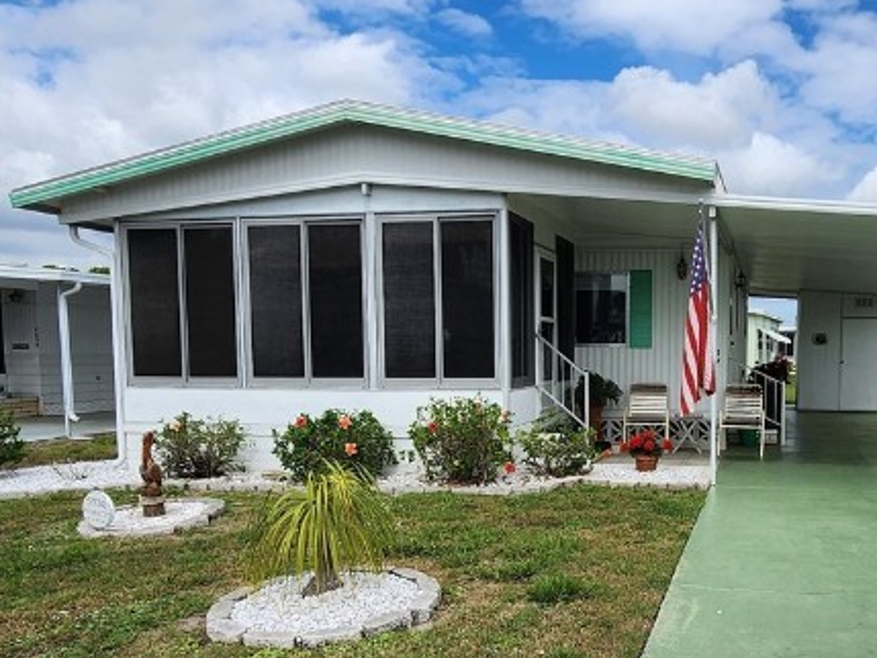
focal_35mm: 31
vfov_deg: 45.0
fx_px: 786
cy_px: 423
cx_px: 619
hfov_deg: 56.4
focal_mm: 2.2
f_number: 2.2
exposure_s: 1/2628
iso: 50
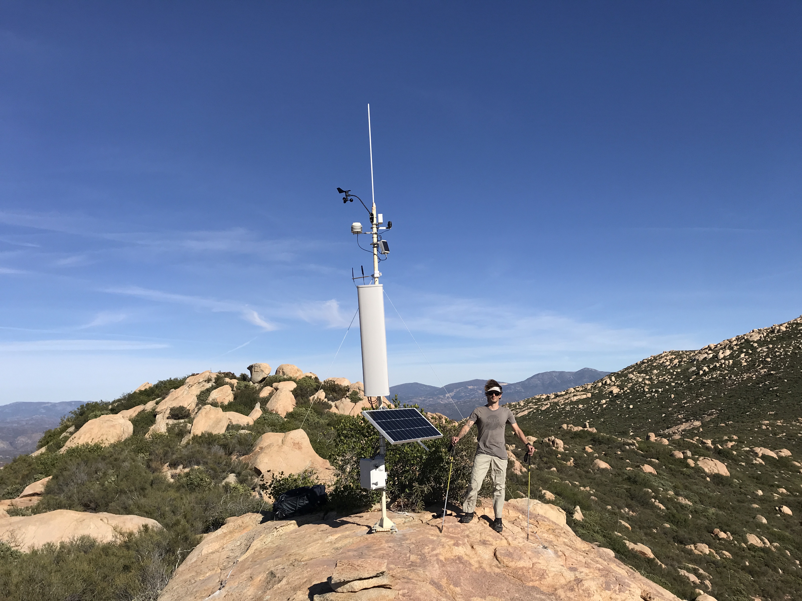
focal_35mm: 28
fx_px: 649
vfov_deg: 49.7
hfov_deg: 63.4
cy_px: 300
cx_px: 401
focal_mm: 3.99
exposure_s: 1/3690
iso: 20
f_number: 1.8
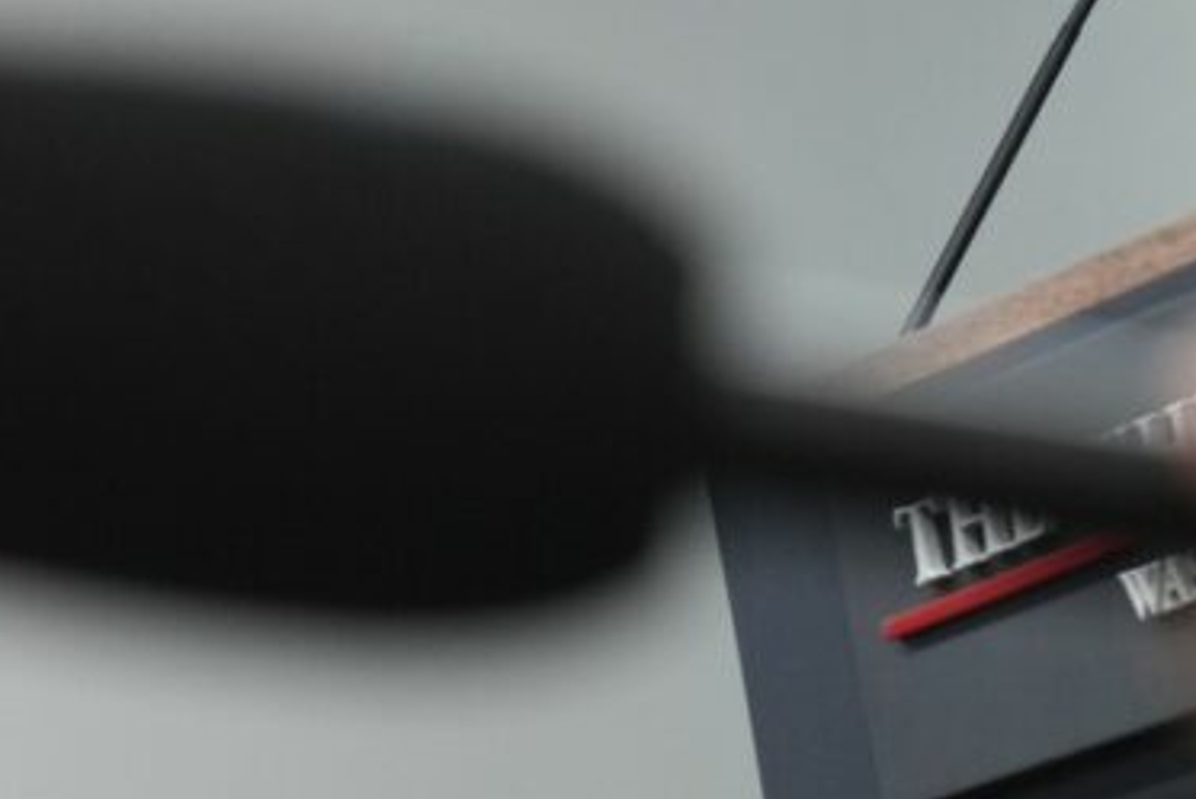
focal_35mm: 240
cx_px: 1254
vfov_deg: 5.7
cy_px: -136
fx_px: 7976
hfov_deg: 8.5
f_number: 4
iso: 2500
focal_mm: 70
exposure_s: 1/400
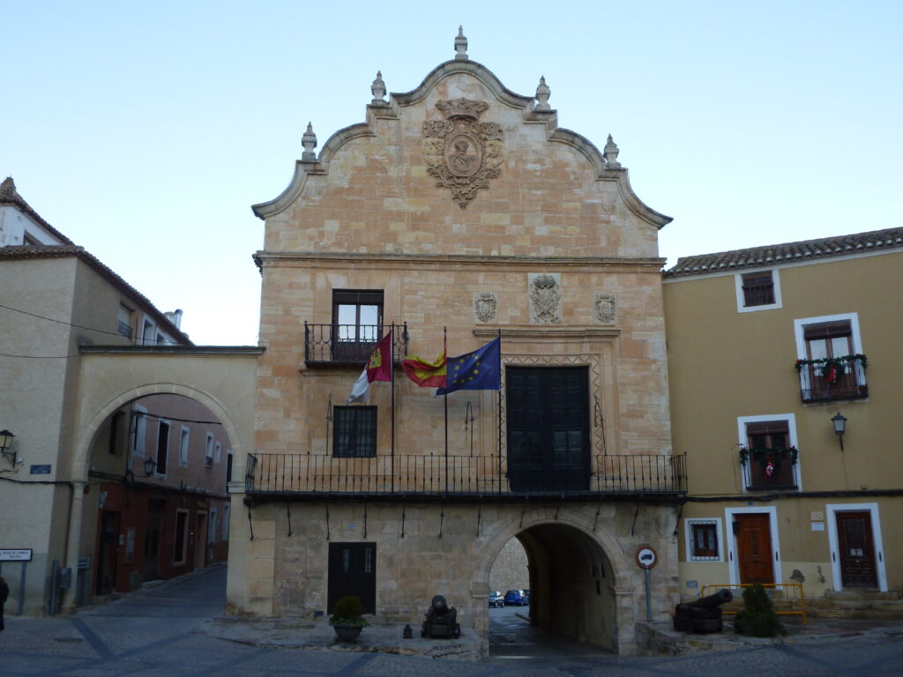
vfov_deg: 46.8
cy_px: 338
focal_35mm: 30
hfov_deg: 60.0
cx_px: 452
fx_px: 783
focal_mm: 5.4
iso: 100
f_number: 3.4
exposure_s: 1/60
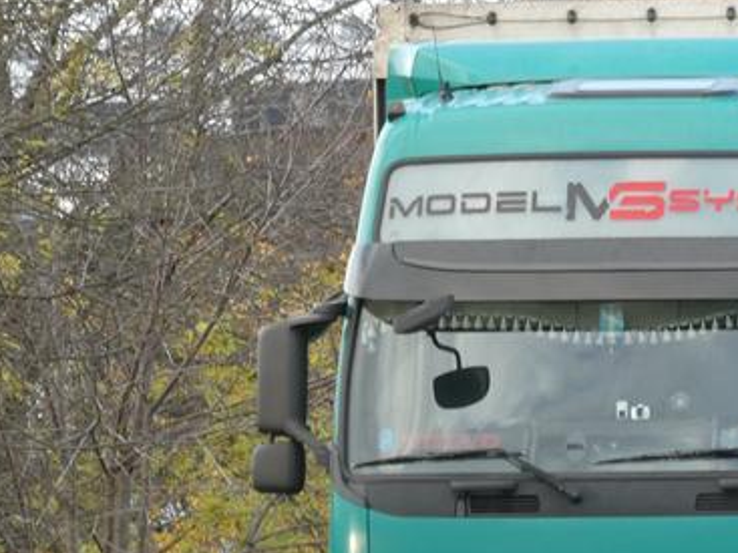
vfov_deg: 1.5
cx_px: 760
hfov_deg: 2.0
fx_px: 21632
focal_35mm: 1015
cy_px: 469
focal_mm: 83.4
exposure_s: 1/100
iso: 320
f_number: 6
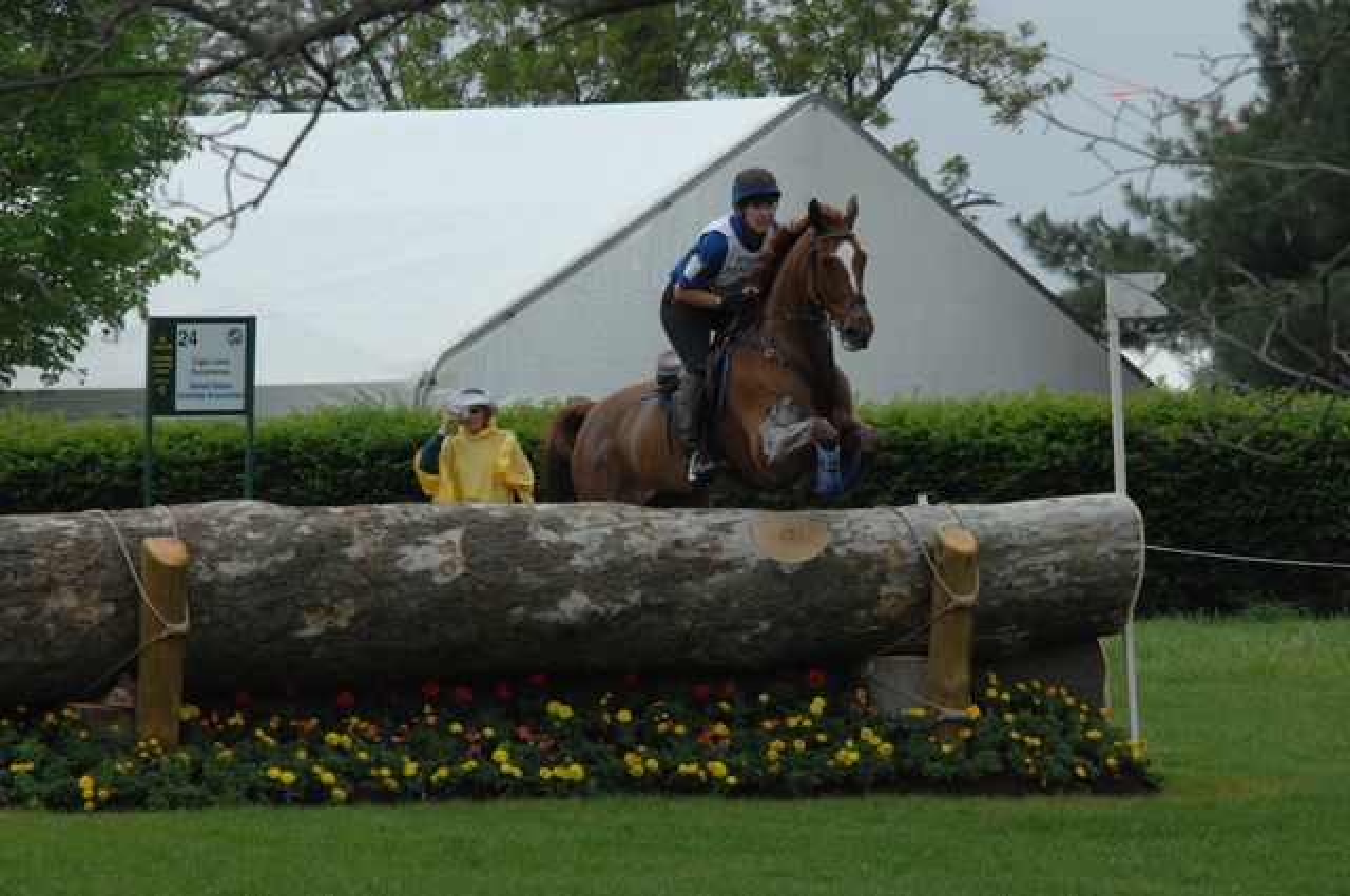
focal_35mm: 450
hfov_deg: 4.6
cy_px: 448
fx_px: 16853
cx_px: 675
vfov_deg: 3.0
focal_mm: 300
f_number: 13
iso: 500
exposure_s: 1/500
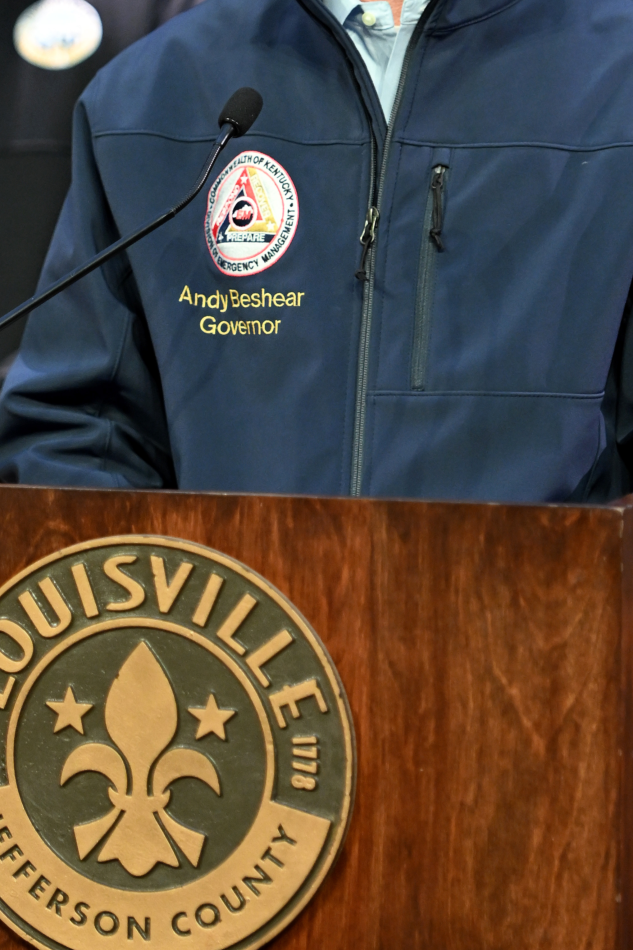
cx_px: 308
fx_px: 9395
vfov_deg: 5.8
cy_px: 321
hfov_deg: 3.9
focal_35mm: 356
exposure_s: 1/160
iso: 1600
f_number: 2.8
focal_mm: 135
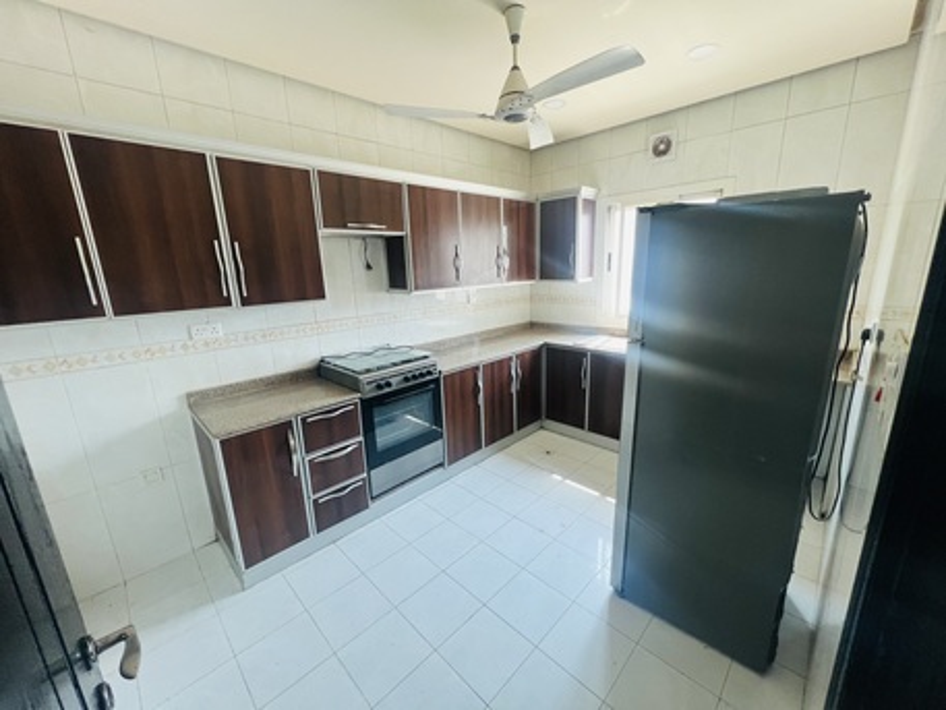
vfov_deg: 89.9
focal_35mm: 13
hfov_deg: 106.2
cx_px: 473
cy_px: 355
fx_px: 355
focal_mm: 1.57
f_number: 1.8
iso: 200
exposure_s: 1/99
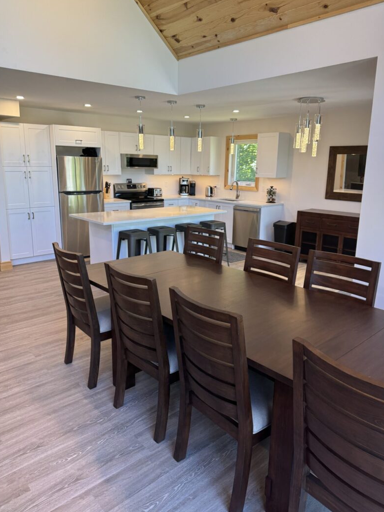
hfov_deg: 54.9
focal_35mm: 25
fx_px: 370
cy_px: 246
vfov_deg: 69.4
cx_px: 187
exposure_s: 1/120
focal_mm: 6.76
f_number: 1.78
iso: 125
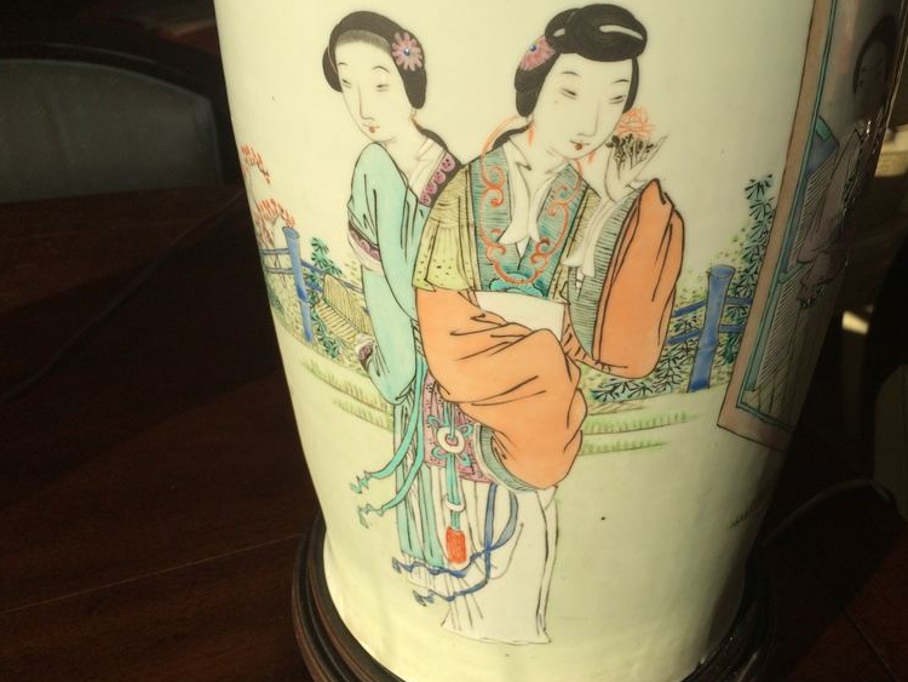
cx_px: 528
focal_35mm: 36
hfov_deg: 51.1
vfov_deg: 39.6
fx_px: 945
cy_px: 308
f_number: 2.2
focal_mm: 4.12
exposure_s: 1/2415
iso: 32
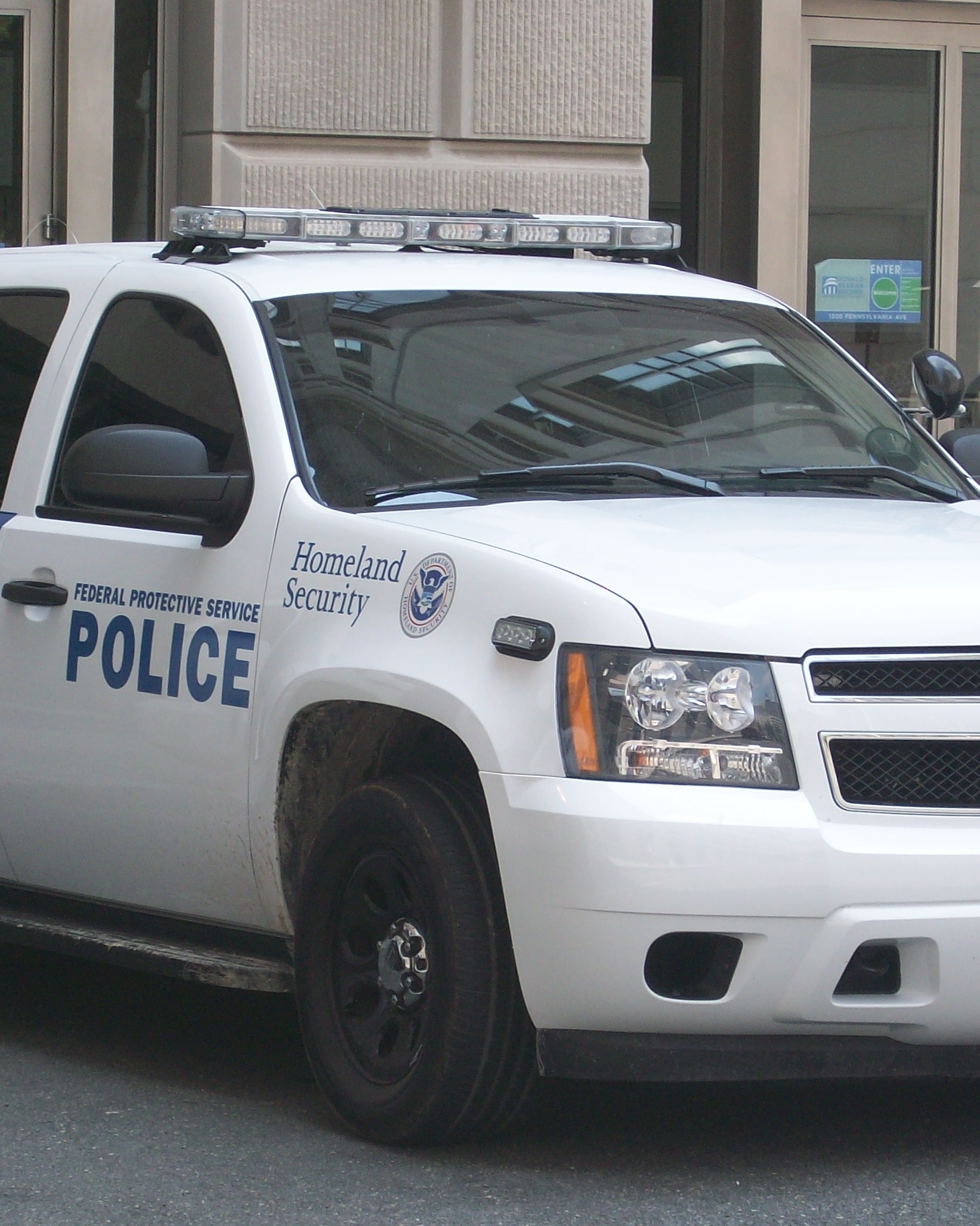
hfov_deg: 9.7
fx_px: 5765
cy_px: 652
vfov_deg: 12.1
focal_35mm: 159
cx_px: 531
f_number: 5.1
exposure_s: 1/98.8
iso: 64
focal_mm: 17.1
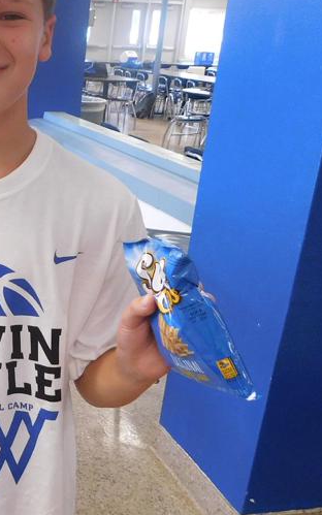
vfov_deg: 40.3
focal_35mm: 50
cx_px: -93
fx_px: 702
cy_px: 267
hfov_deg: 23.0
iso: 220
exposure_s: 1/30
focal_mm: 4
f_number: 3
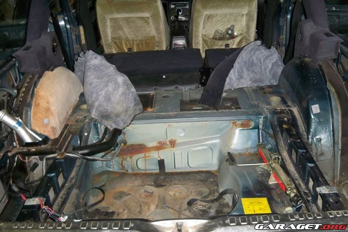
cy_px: 116
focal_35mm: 37
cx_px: 174
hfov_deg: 51.9
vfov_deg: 36.0
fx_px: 358
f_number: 3.1
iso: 250
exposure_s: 1/30
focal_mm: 7.9
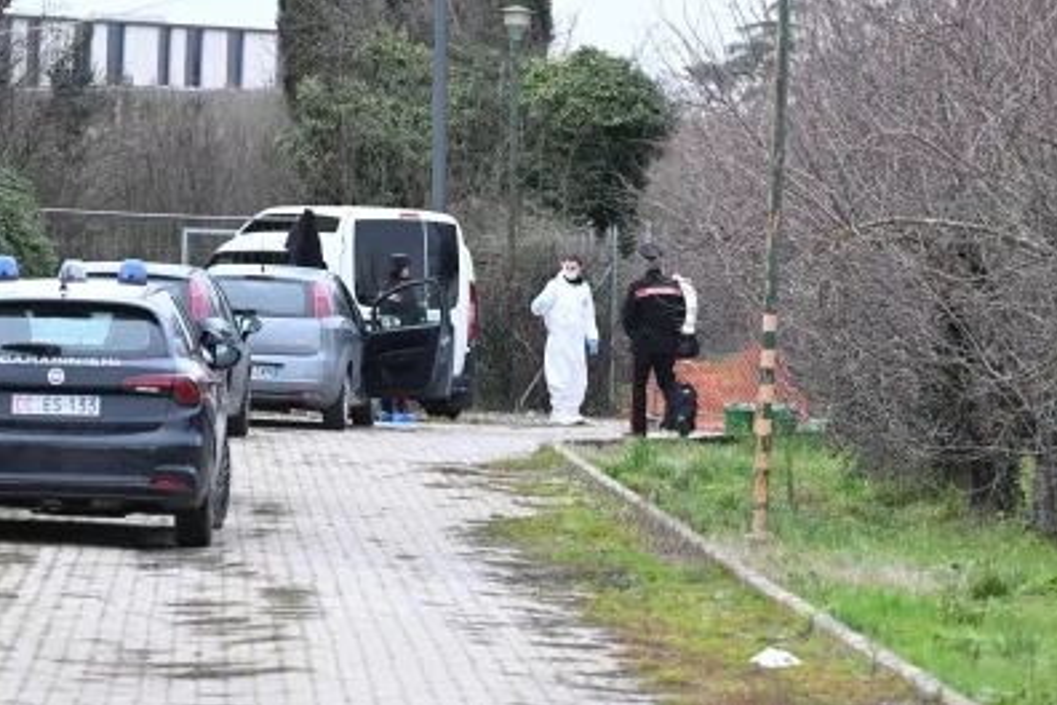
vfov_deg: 4.5
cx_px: 531
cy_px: 352
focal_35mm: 303
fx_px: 8896
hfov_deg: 6.8
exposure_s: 1/125
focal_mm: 200
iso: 2000
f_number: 7.1
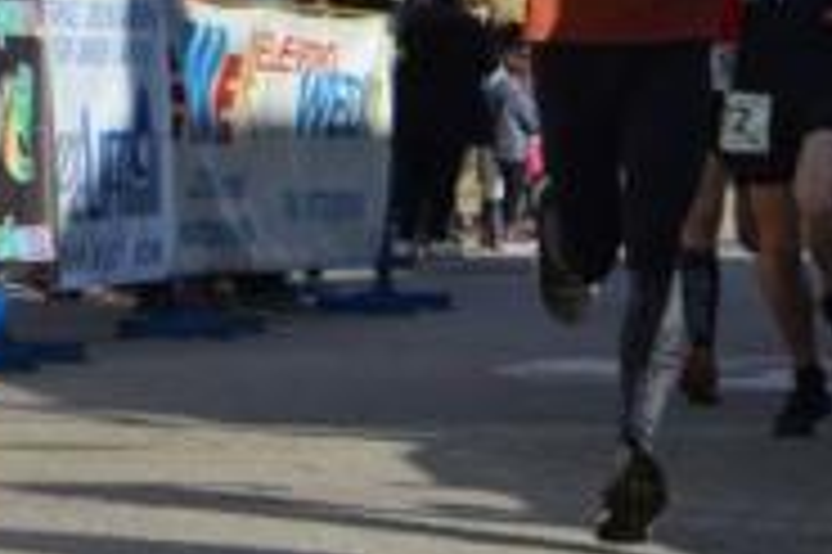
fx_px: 6558
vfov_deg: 4.8
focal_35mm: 284
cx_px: 697
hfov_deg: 7.2
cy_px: -63
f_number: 6.7
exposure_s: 1/2000
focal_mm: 70
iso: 400
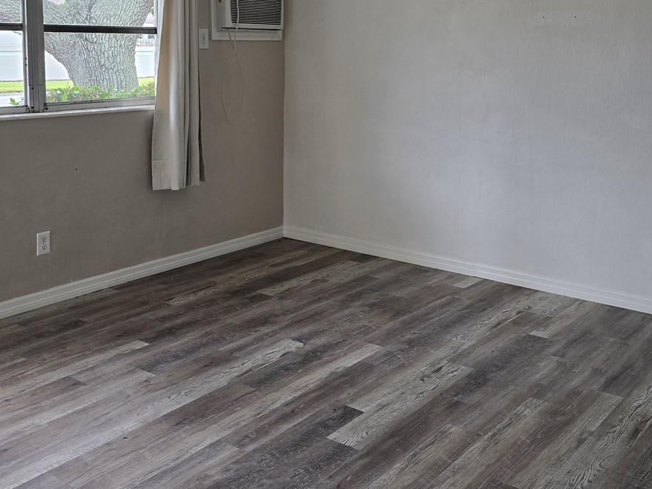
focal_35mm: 42
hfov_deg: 44.8
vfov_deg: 33.6
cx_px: 320
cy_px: 114
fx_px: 791
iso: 100
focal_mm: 6.3
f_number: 1.7
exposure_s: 1/180
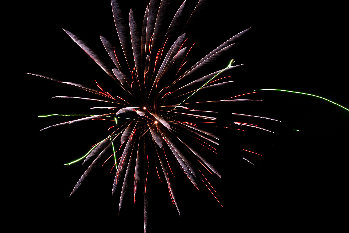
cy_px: 101
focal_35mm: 41
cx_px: 141
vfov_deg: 32.6
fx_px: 397
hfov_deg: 47.2
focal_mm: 22
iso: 100
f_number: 16
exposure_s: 5
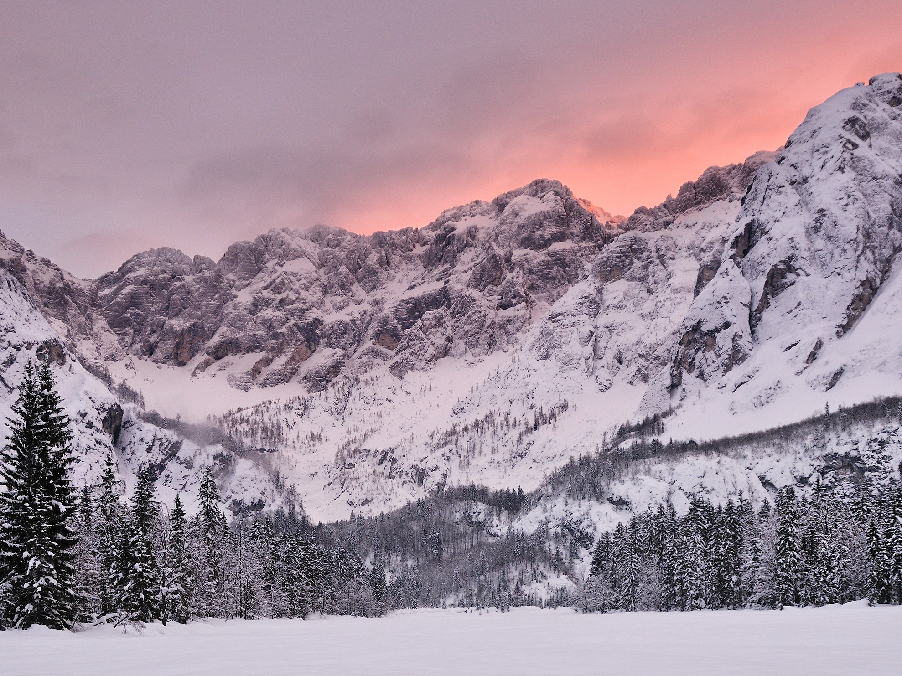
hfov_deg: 44.8
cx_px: 476
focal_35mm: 42
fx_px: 1094
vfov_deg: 34.3
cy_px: 344
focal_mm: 24
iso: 400
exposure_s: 1/125
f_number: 5.6
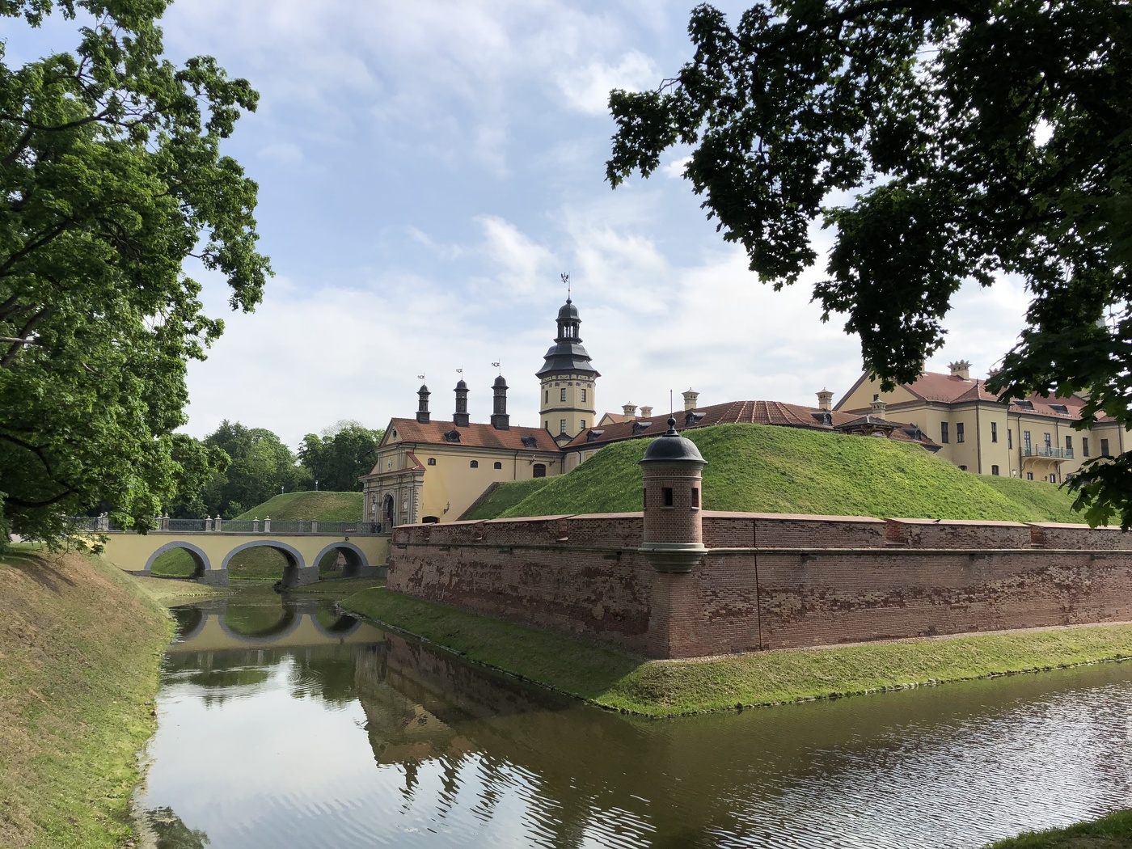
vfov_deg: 49.7
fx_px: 916
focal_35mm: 28
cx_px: 566
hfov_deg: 63.4
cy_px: 424
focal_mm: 4
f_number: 1.8
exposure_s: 1/3205
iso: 20
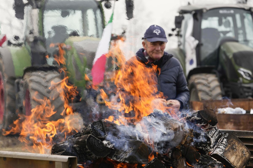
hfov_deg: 16.1
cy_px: 84
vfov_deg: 10.8
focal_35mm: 127
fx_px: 892
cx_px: 126
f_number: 6.3
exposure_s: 1/250
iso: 160
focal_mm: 127
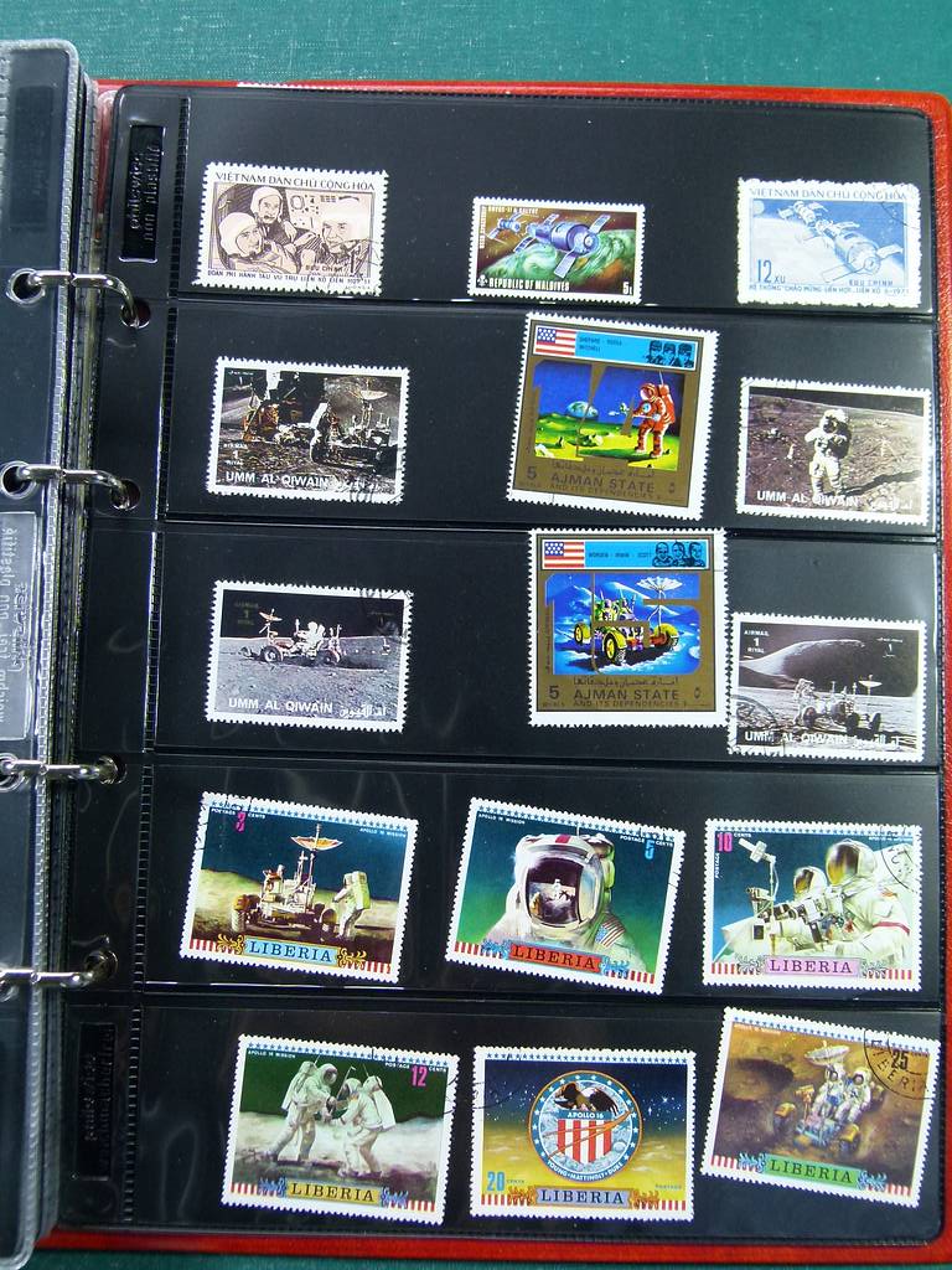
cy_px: 635
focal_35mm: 38
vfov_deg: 49.0
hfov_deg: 37.7
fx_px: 1393
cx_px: 476
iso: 160
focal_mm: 6.8
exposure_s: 1/60
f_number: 3.1
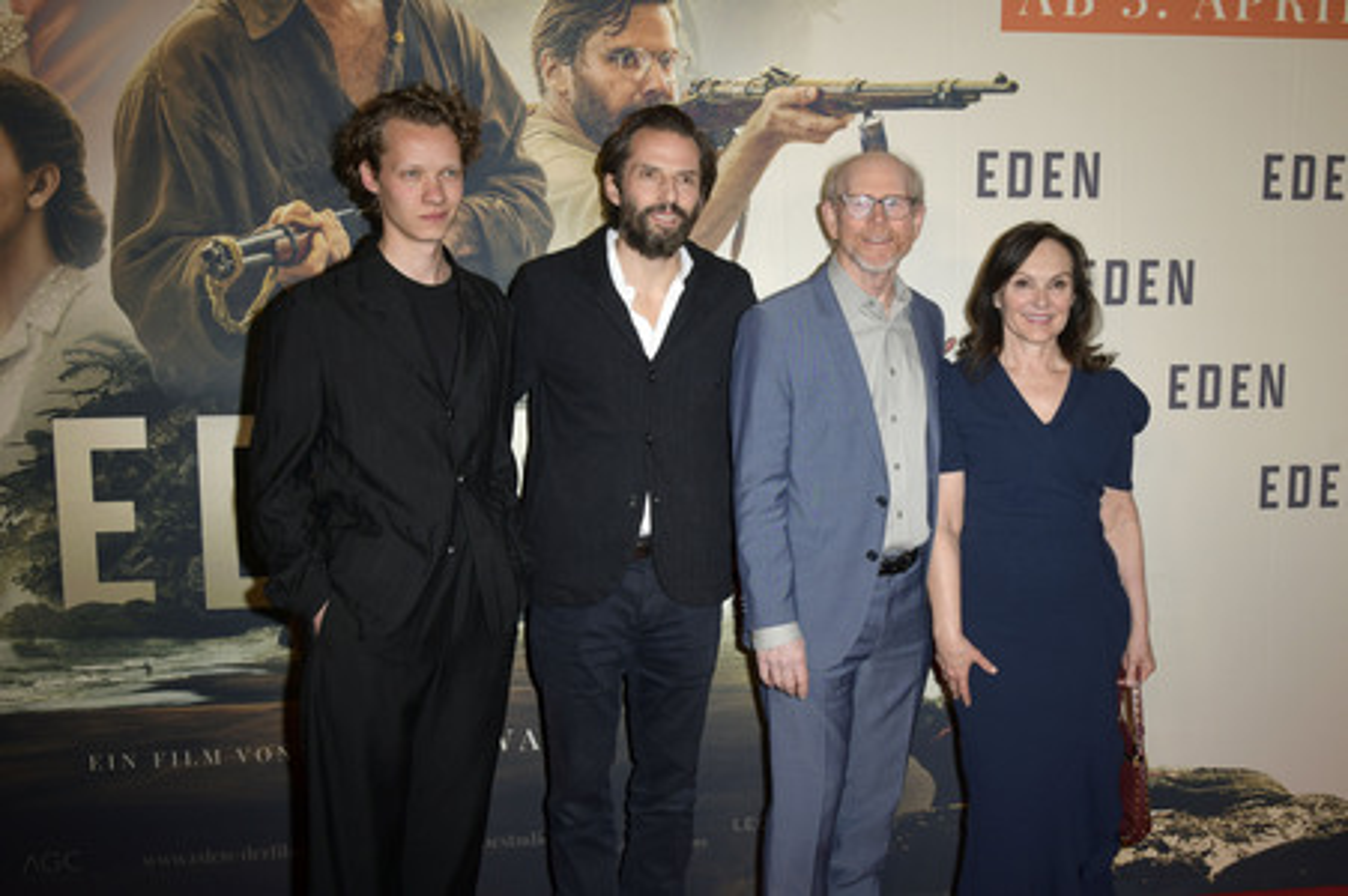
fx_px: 1160
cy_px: 448
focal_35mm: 31
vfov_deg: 42.3
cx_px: 674
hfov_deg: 60.3
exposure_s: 1/250
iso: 250
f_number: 5.6
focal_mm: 31
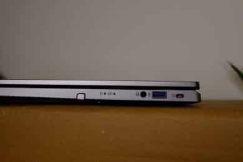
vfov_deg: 24.6
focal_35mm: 55
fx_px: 371
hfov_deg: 36.2
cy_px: 81
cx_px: 122
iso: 320
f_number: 8
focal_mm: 36.5
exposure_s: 1/52
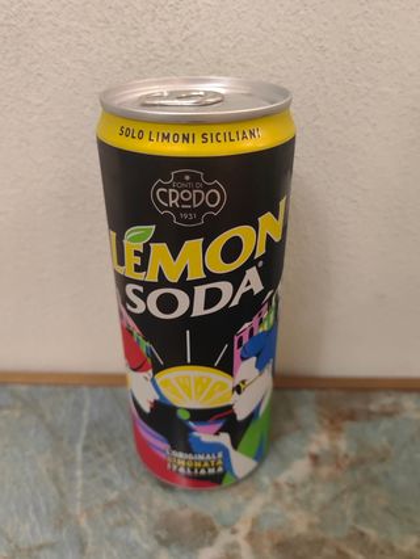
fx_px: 436
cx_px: 210
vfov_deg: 65.3
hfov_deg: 51.4
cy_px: 280
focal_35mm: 27
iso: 160
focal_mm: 5.54
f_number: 1.8
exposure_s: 1/50
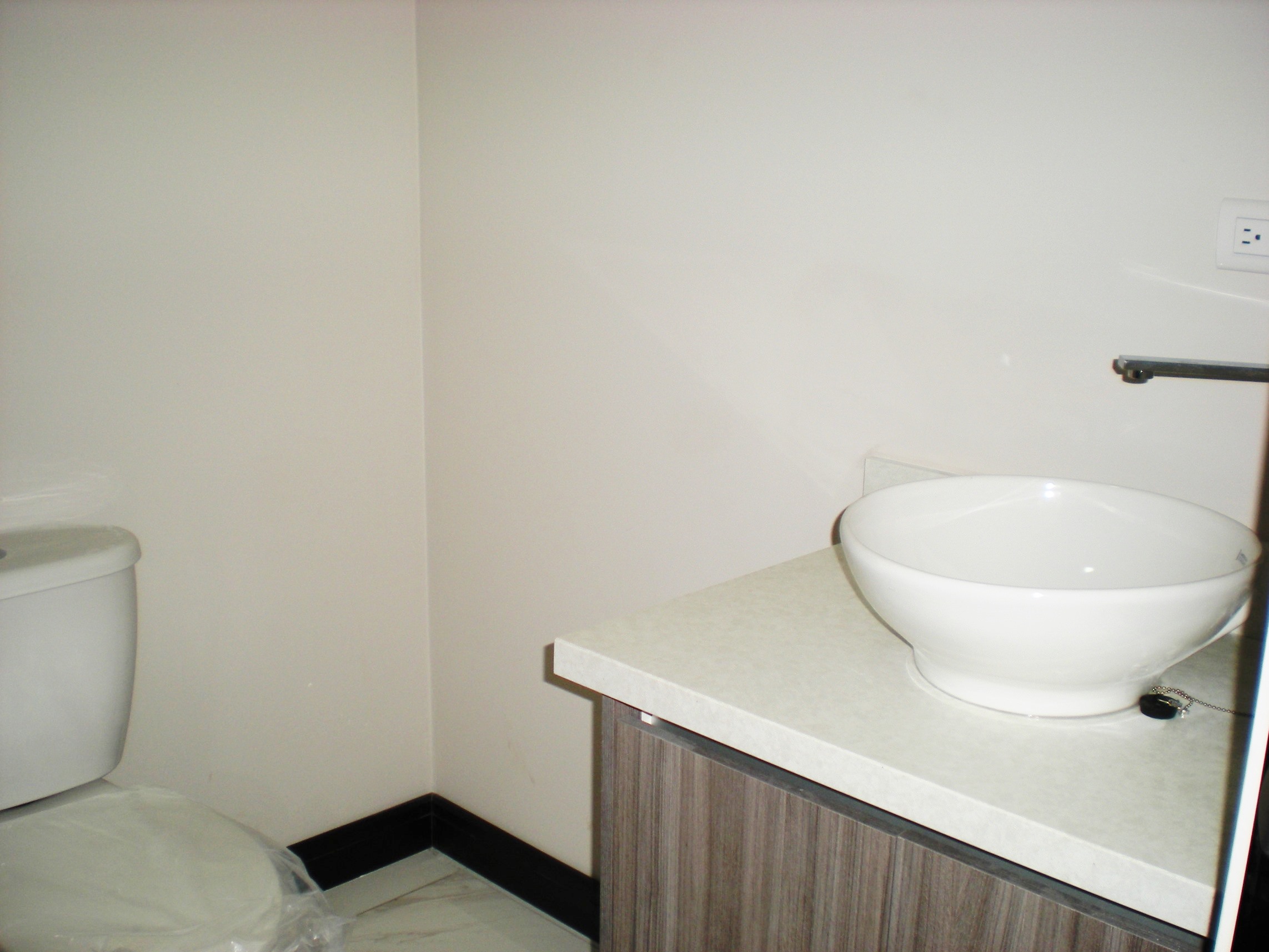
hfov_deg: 49.0
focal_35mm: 38
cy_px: 476
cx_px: 634
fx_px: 1393
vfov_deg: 37.7
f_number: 3.1
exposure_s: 1/60
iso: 68
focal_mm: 6.3
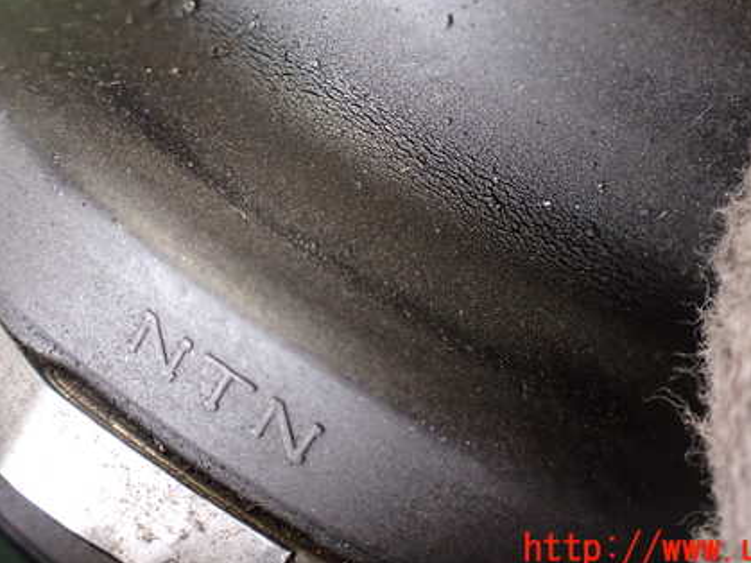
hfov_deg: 43.9
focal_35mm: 43
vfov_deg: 33.2
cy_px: 169
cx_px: 391
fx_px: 933
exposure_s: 1/125
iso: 320
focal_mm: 5.4
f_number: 2.3
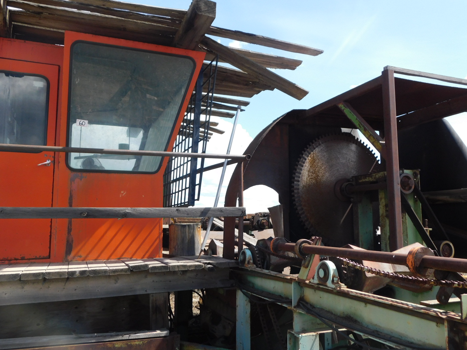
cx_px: 234
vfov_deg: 46.8
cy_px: 175
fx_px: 405
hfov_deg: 60.0
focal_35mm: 30
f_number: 3.2
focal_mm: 5.3
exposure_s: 1/640
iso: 125
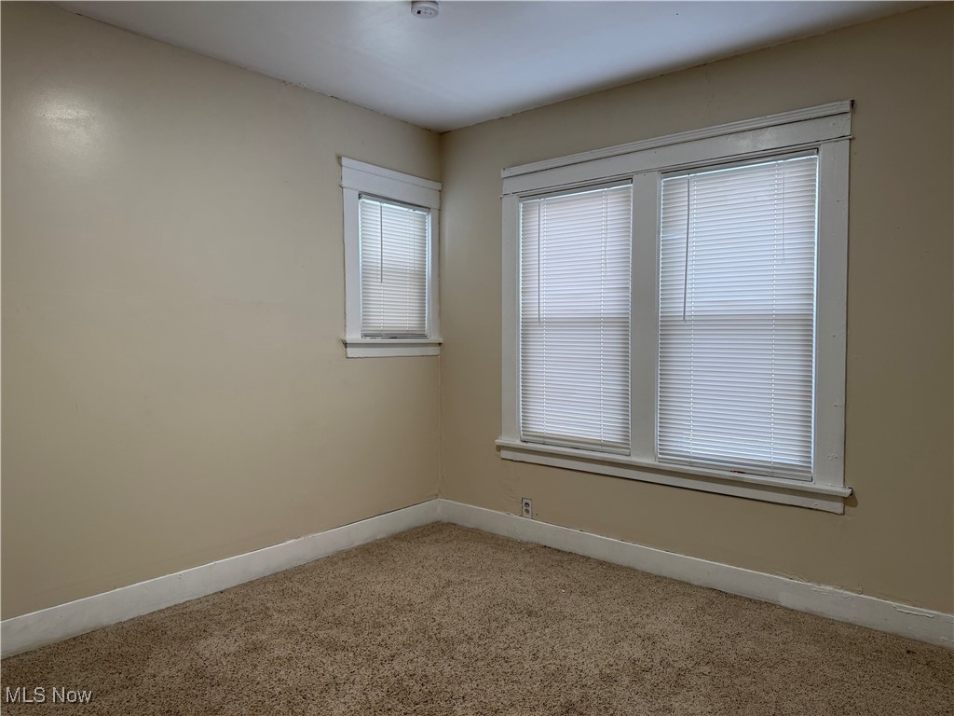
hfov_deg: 71.6
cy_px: 358
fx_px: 661
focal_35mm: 24
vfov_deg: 56.8
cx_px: 477
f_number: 1.78
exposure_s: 1/120
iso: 100
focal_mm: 6.76
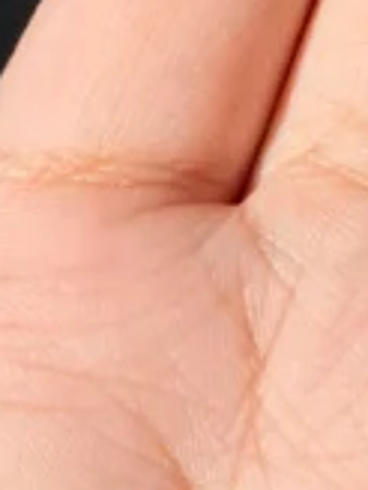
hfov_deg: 8.7
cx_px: 467
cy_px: -109
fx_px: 2381
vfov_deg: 11.5
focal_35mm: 168
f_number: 1.78
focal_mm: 6.76
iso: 80
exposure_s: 1/669
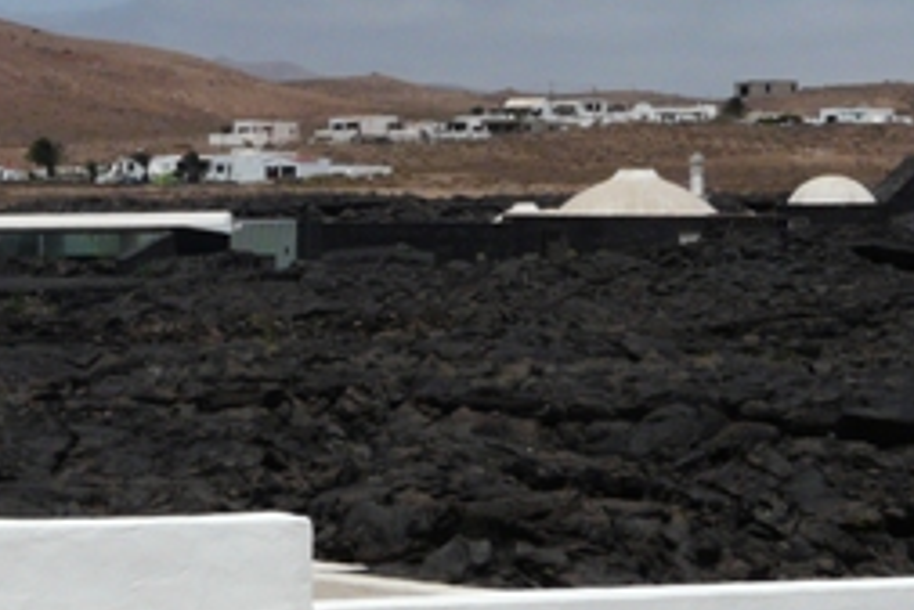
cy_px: 199
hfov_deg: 11.9
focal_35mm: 170
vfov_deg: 8.1
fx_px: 4318
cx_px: -125
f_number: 8
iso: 100
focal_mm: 10.2
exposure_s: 1/400
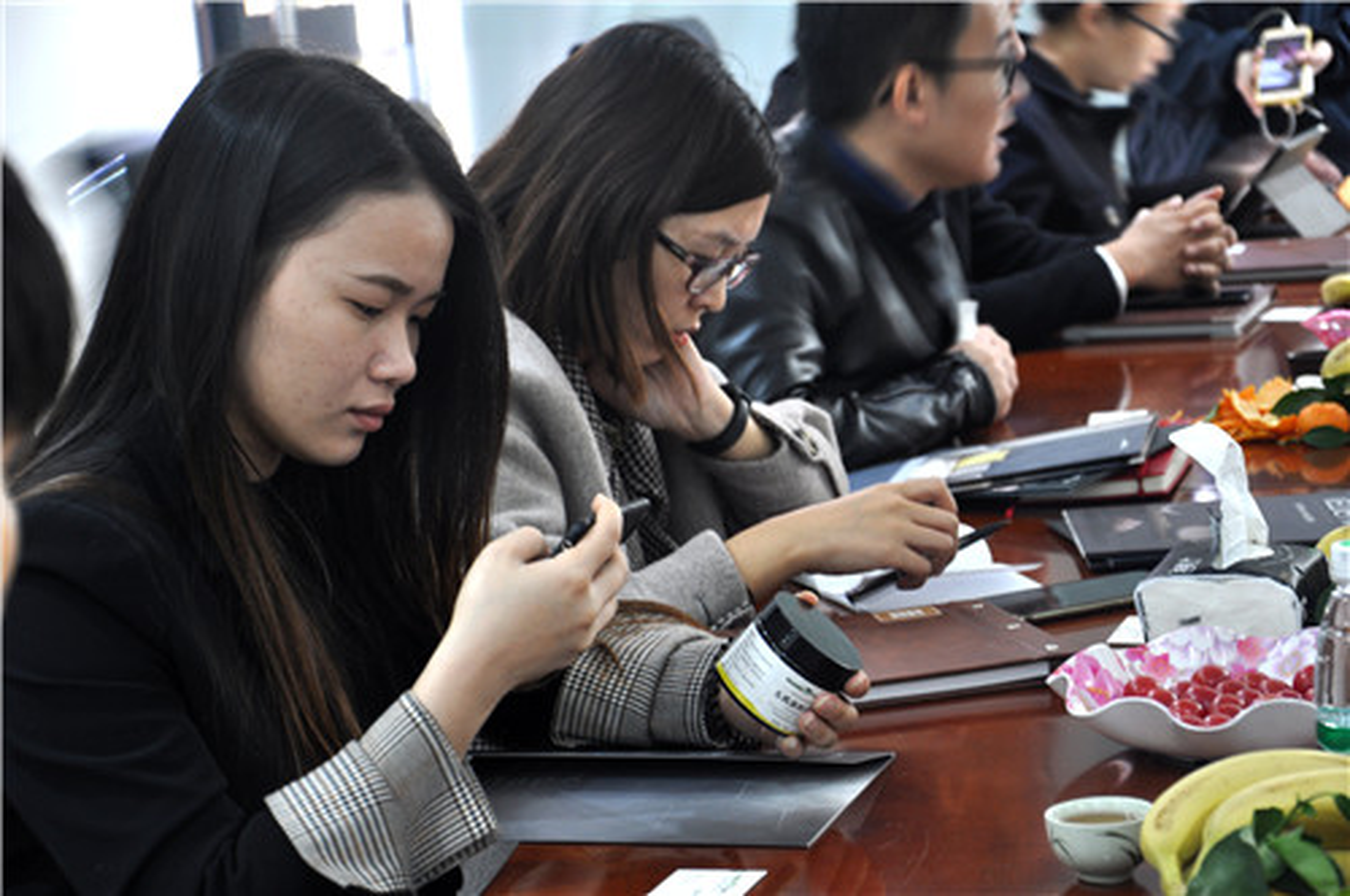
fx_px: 3708
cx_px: 675
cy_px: 448
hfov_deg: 20.6
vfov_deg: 13.8
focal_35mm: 99
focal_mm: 66
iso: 400
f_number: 5.3
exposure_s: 1/4
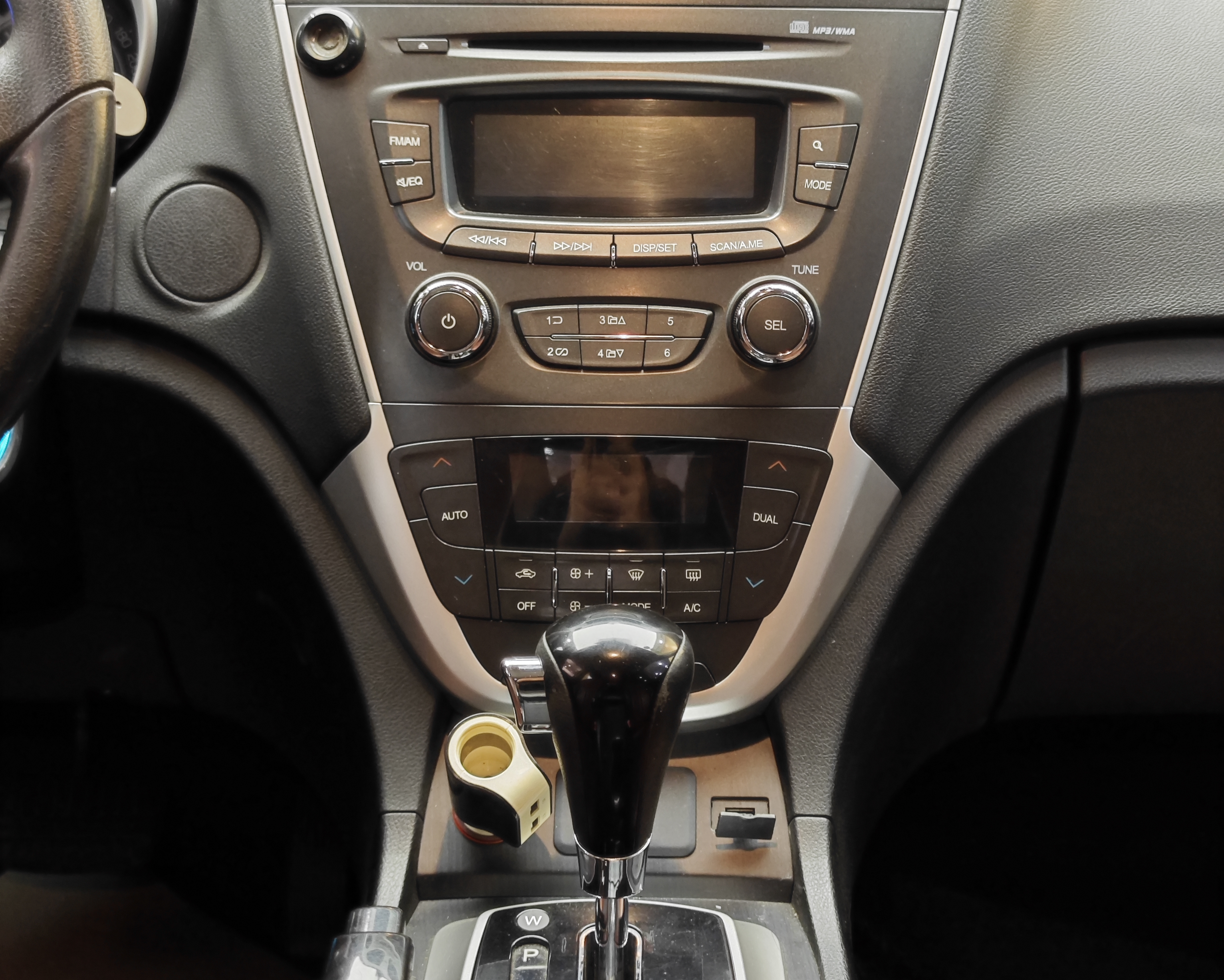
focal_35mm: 60
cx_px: 611
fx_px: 2174
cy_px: 464
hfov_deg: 31.5
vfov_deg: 25.4
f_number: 1.9
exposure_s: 1/25
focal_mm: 8.7
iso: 320
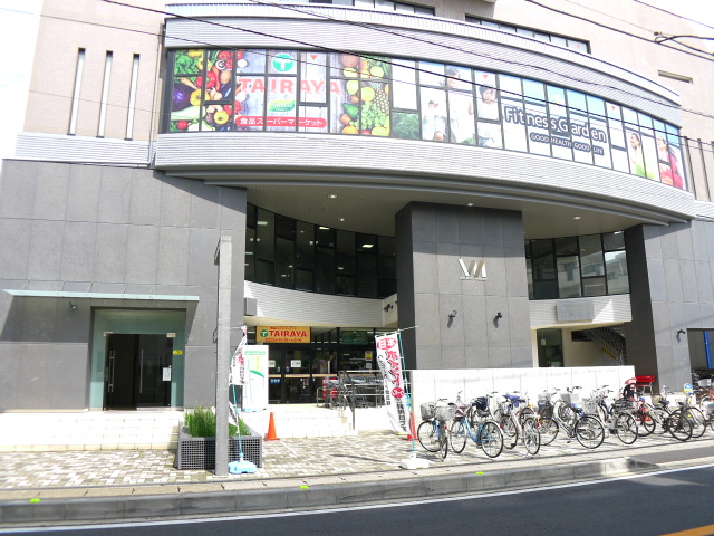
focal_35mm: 35
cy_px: 268
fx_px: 722
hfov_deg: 52.6
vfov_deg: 40.7
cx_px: 357
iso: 100
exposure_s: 1/400
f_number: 2.8
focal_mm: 7.5
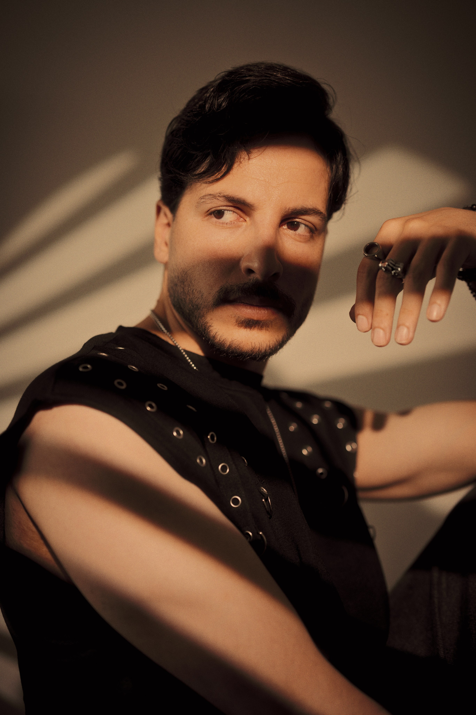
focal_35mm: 50
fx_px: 992
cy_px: 358
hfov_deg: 27.0
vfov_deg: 39.6
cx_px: 238
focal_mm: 50
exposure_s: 1/200
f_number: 1.8
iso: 100
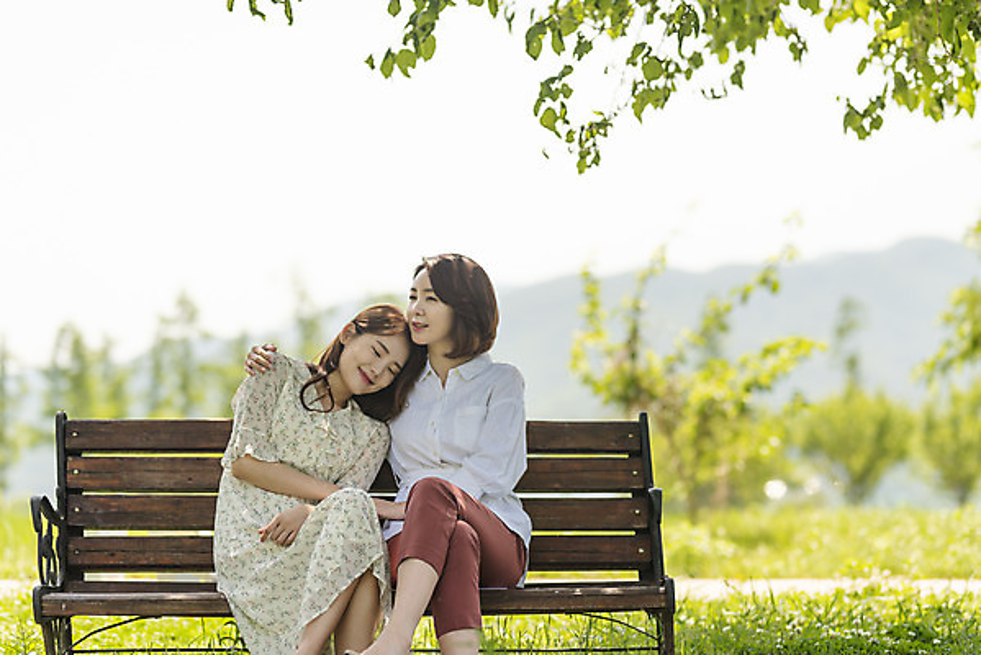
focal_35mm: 85
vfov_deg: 16.1
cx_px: 490
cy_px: 328
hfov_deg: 23.9
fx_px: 2317
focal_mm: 85
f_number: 2
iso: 100
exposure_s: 1/4000
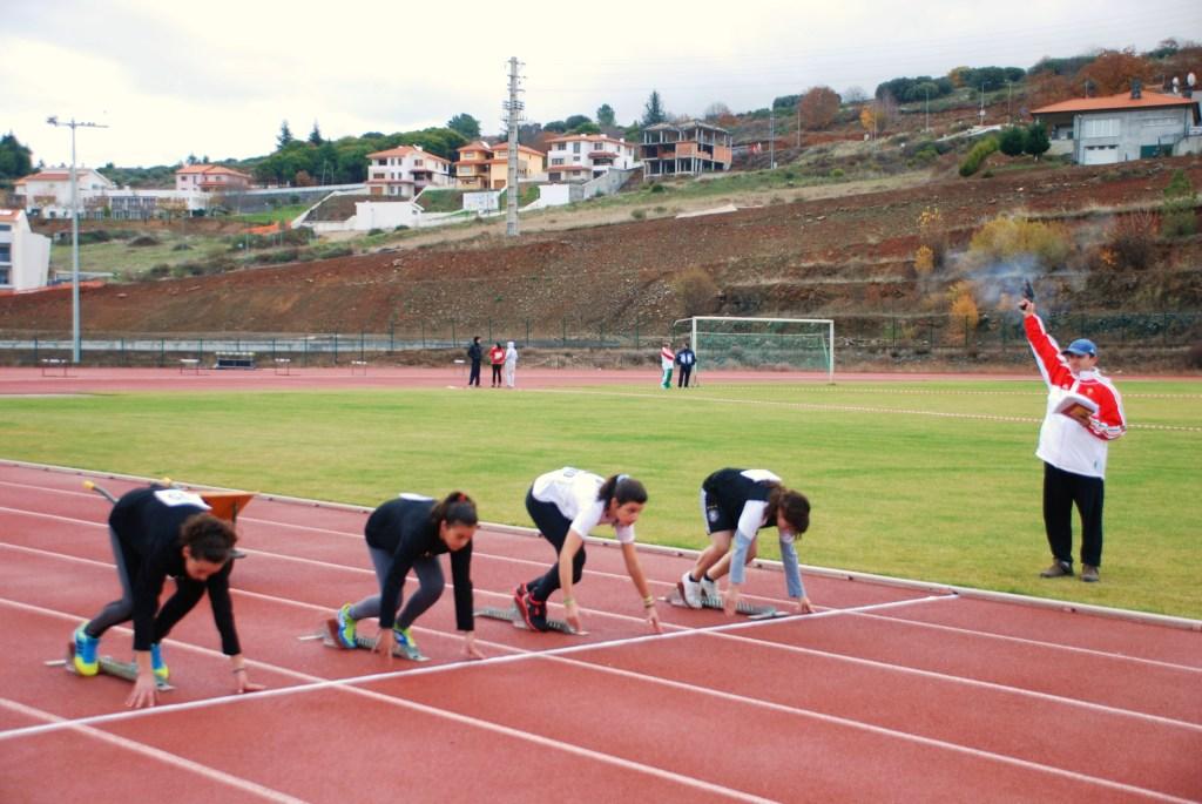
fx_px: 1604
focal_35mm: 48
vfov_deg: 28.1
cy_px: 402
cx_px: 601
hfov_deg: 41.1
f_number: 5.6
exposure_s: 1/125
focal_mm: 32
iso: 200
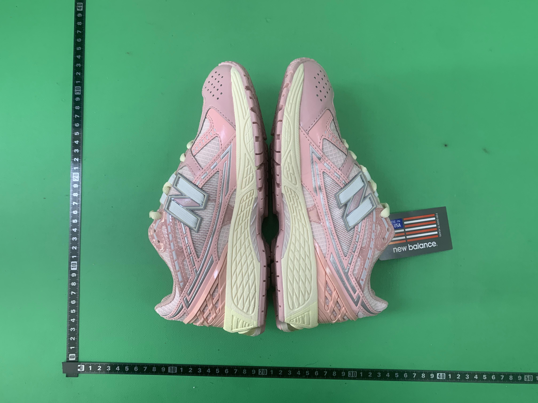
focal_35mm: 26
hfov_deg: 67.3
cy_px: 202
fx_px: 404
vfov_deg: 53.1
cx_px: 269
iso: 100
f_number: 1.8
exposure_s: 1/70
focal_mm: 4.25
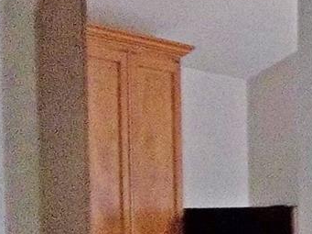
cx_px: 918
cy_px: 335
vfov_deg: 8.9
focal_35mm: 162
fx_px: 1459
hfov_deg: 9.6
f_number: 3.5
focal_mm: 4.9
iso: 116
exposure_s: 1/30
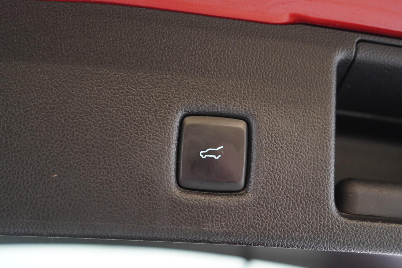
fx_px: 402
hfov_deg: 53.1
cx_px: 201
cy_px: 134
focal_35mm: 36
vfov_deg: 36.9
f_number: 2.8
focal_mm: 24
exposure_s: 1/40
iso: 640
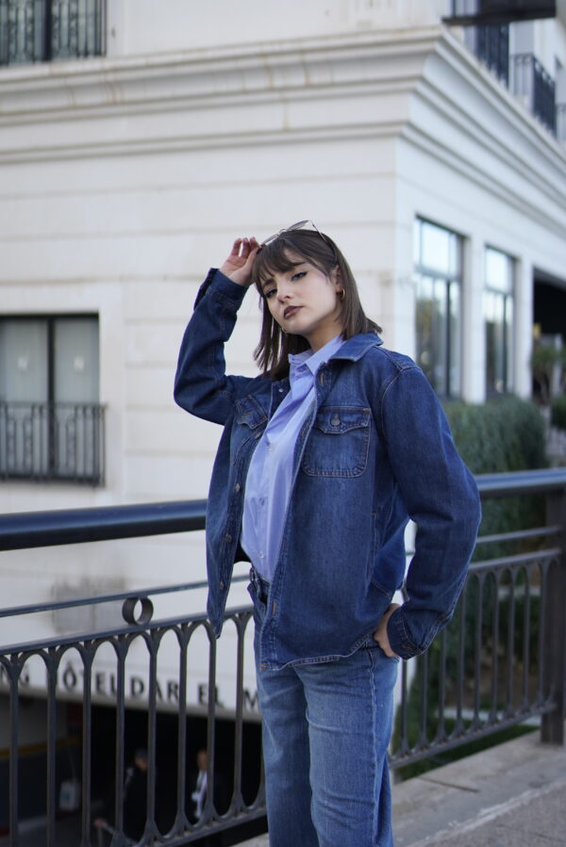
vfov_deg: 38.2
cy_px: 424
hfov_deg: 26.0
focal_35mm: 52
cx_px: 283
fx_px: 1225
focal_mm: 35
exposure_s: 1/8000
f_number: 1.2
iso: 500
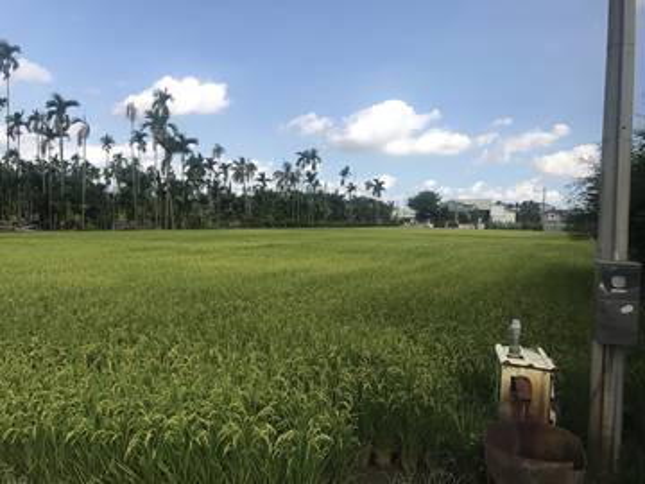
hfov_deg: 63.4
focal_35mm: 28
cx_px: 322
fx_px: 522
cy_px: 242
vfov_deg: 49.7
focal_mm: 3.99
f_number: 1.8
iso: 20
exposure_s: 1/1497
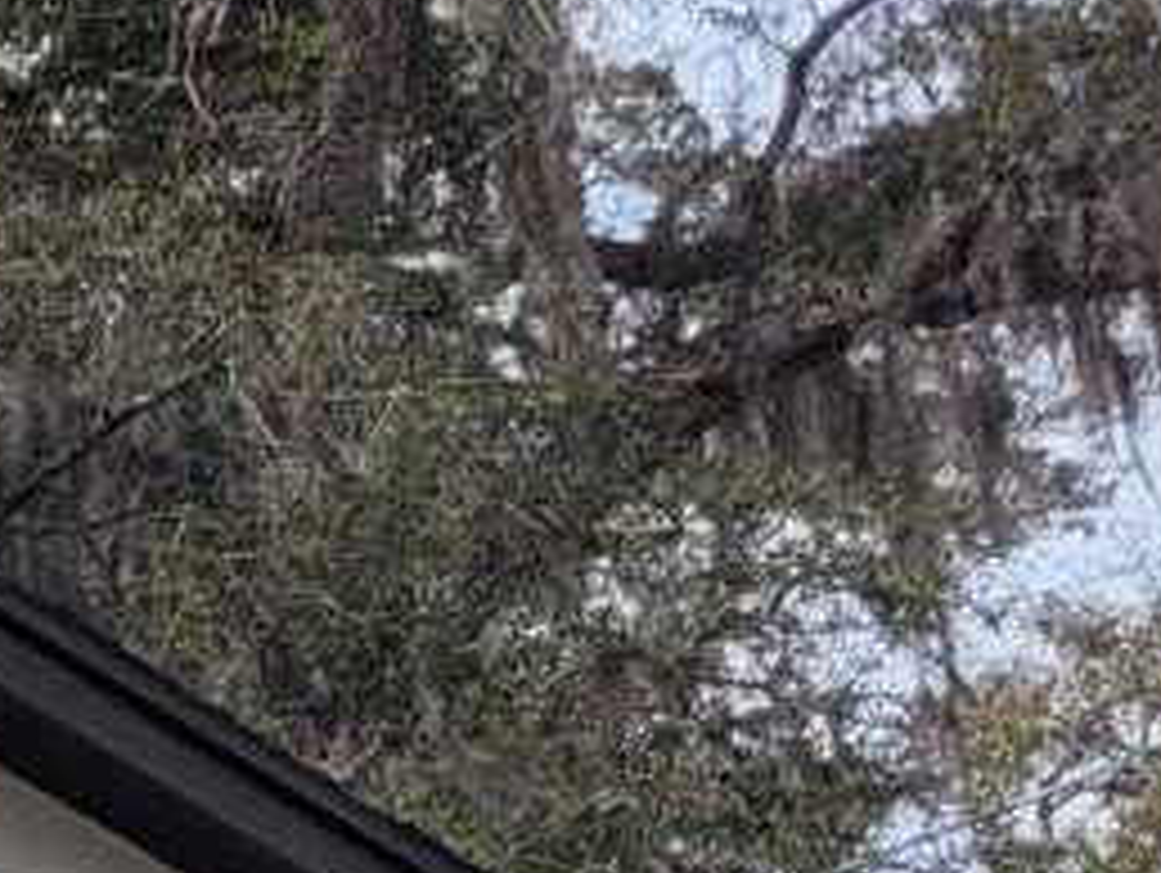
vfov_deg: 8.6
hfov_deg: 10.2
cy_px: 1908
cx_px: -1868
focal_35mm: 161
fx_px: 5405
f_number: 1.8
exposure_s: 1/1967
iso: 40
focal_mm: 5.4
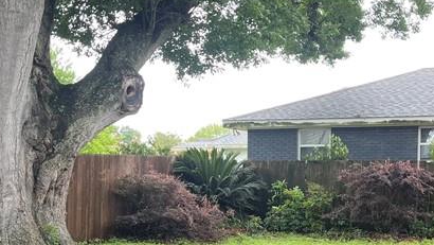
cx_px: 254
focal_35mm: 68
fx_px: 783
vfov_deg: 17.5
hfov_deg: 30.9
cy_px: 211
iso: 32
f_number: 1.6
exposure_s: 1/121
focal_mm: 5.1
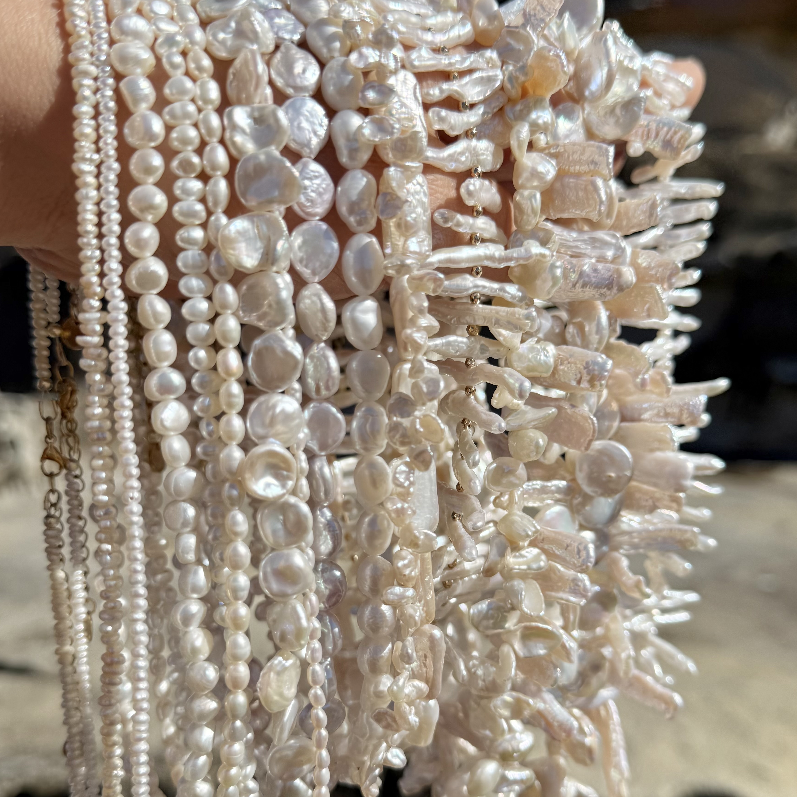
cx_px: 415
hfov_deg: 47.2
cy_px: 479
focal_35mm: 35
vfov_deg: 46.9
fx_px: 912
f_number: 1.78
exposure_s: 1/11905
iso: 80
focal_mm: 6.76
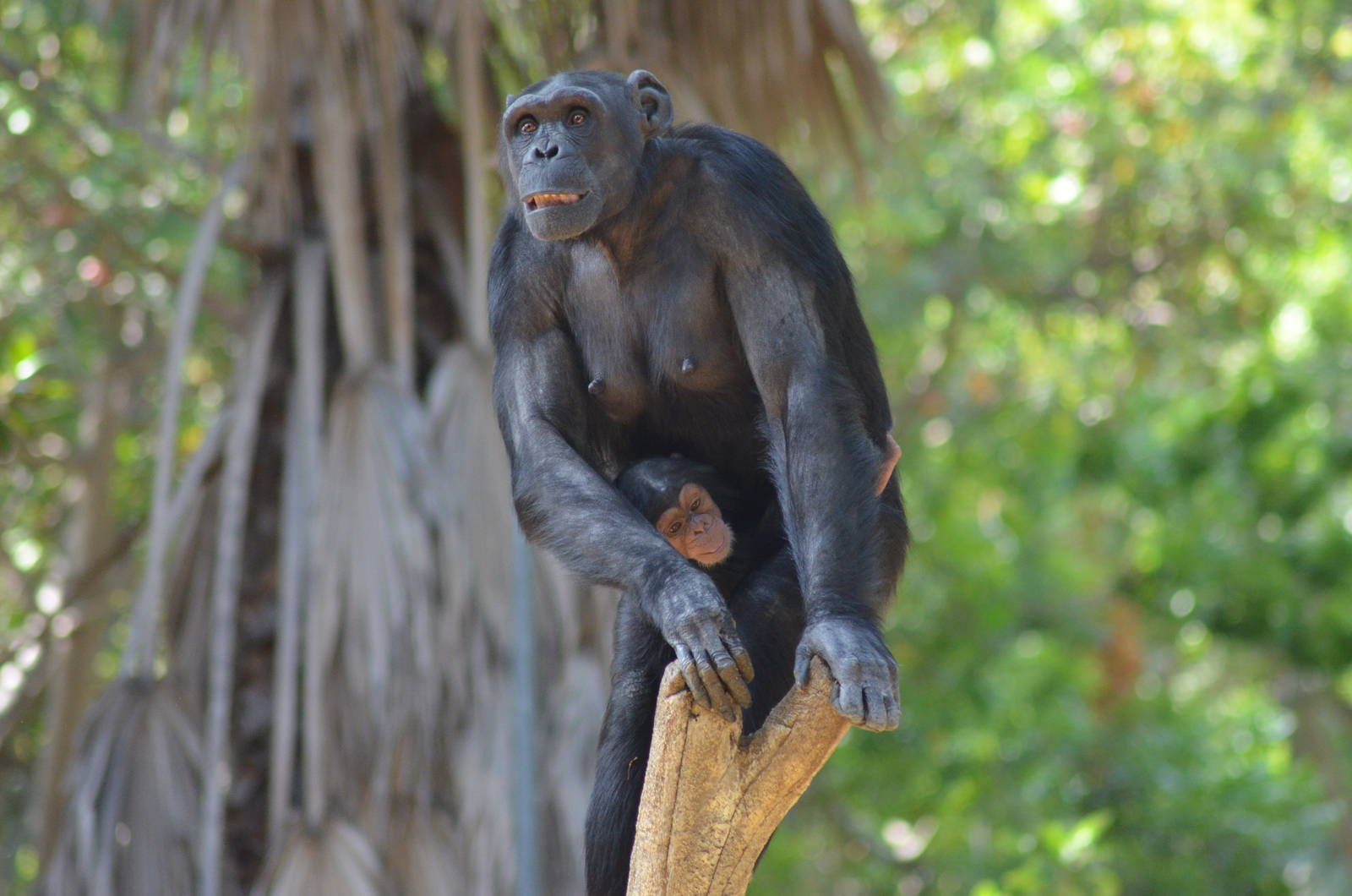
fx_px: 14055
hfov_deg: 5.5
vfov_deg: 3.7
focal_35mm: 375
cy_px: 448
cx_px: 676
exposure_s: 1/400
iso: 1600
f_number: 5
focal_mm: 250
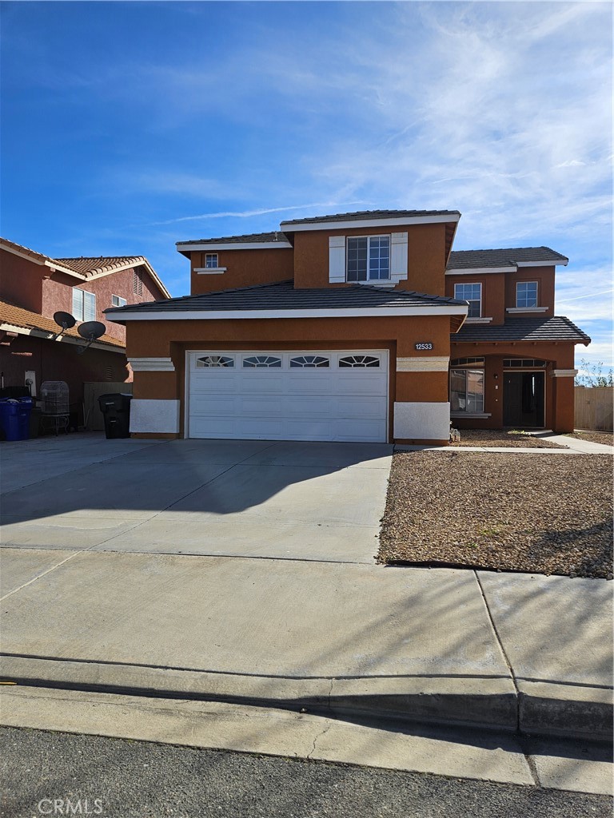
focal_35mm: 23
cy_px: 409
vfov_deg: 73.9
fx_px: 544
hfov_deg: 58.9
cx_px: 307
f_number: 1.8
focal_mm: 5.4
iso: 25
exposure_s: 1/2579
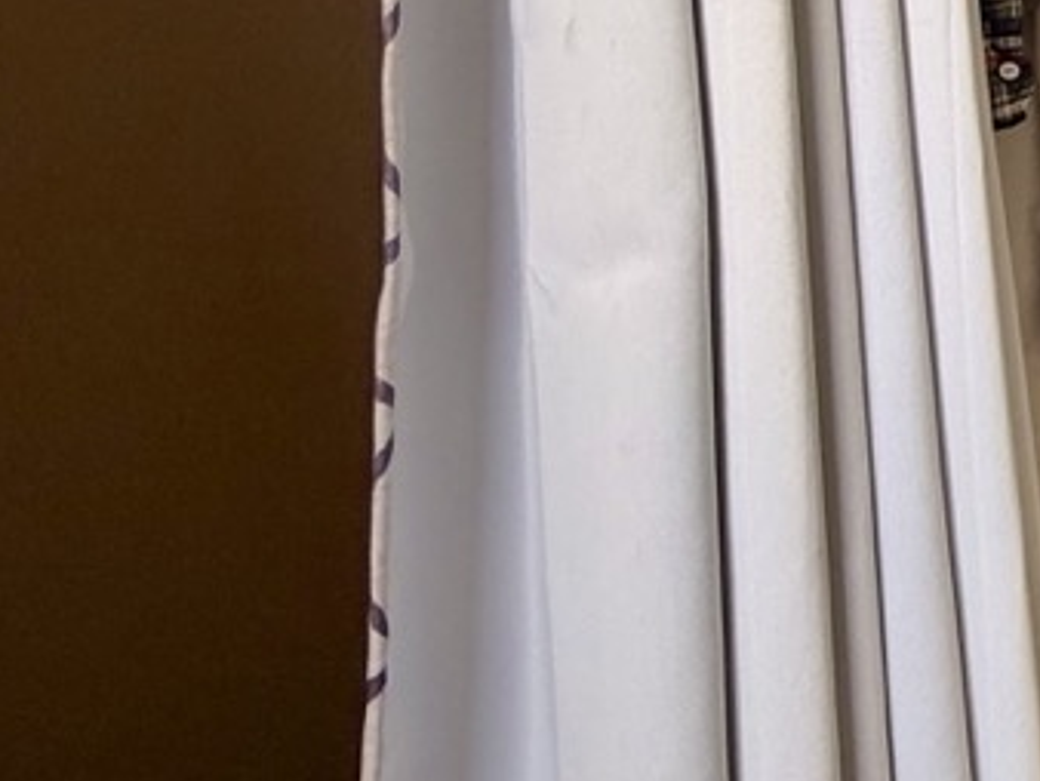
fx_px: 1593
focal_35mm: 53
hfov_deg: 21.2
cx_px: 1935
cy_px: -55
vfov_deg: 25.7
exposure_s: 1/121
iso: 160
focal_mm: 2.22
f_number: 2.2
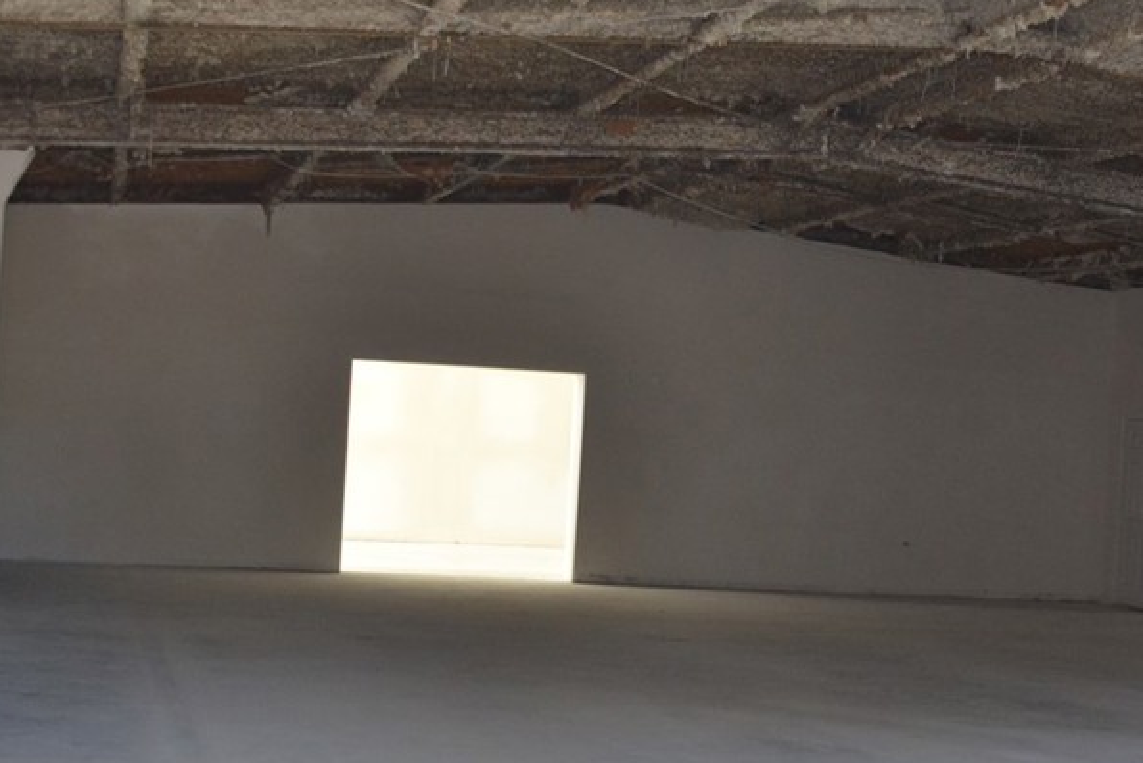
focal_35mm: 67
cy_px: 335
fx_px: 2128
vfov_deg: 20.3
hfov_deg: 29.9
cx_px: 759
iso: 900
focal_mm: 26
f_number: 4.2
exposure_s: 1/60
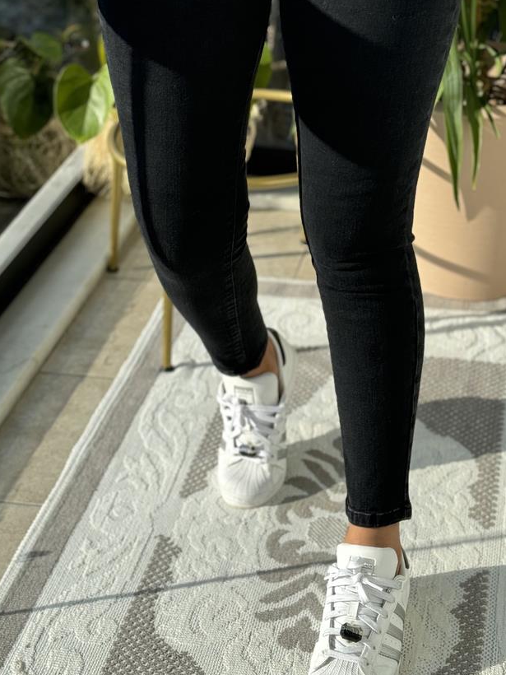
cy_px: 228
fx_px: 1520
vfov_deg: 24.9
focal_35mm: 78
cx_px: 302
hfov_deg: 18.9
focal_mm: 6.76
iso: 64
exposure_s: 1/1043
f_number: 1.78
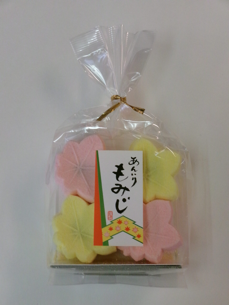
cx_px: 114
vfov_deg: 30.3
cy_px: 152
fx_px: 565
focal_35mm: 64
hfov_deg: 22.9
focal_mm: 11.5
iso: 716
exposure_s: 1/125
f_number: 5.2
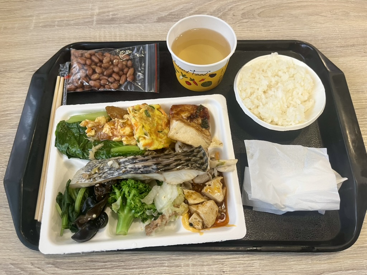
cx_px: 184
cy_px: 138
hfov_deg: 67.3
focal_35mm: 26
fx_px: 276
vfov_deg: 53.1
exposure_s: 1/60
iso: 125
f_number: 1.6
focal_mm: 5.1
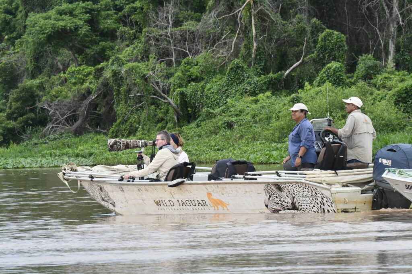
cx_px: 206
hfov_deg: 6.2
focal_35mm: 330
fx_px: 3777
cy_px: 137
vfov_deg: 4.2
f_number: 14
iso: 5600
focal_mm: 220
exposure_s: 1/400
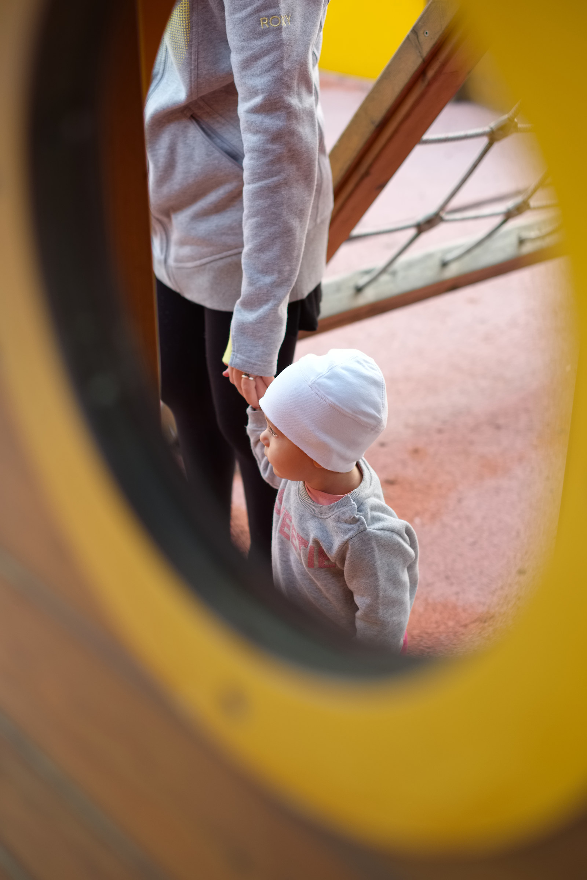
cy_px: 440
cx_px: 294
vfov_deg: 37.5
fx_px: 1296
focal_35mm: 53
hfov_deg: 25.5
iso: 200
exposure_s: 1/200
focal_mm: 35
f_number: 2
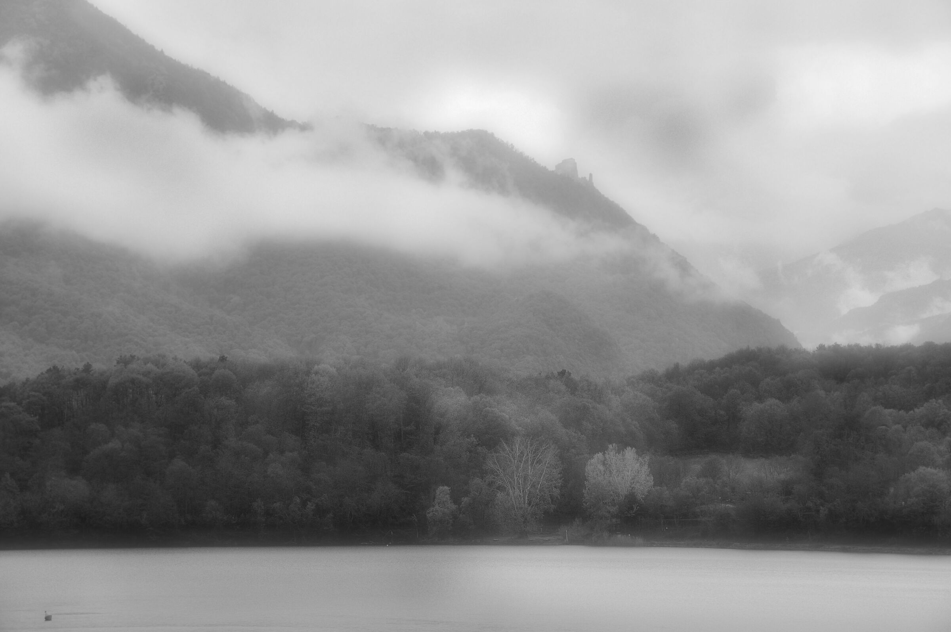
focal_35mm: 112
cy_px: 316
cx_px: 476
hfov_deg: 18.2
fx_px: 2968
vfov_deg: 12.1
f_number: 8
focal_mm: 75
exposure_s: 1/250
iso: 200
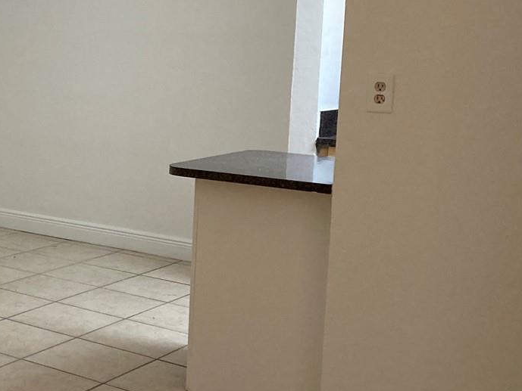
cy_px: 175
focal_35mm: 65
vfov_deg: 22.6
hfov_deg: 27.6
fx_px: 980
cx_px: -34
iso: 160
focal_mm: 3.99
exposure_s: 1/60
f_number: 1.8
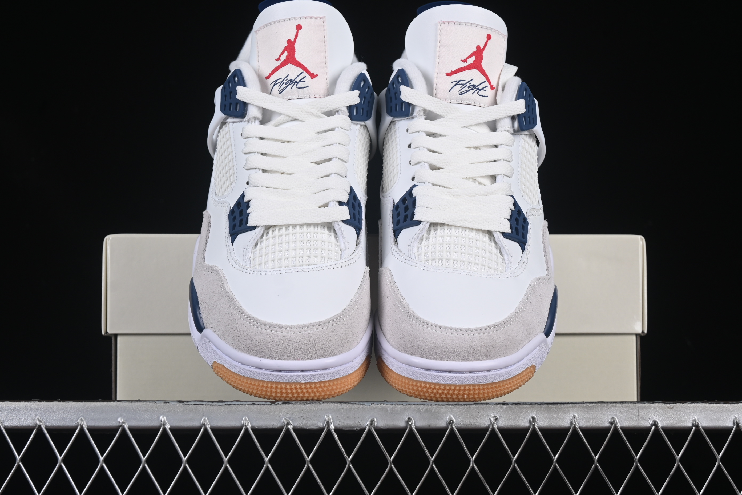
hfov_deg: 27.0
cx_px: 371
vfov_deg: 18.2
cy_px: 248
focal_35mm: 75
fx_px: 1546
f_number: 8
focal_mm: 50
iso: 160
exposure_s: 1/80
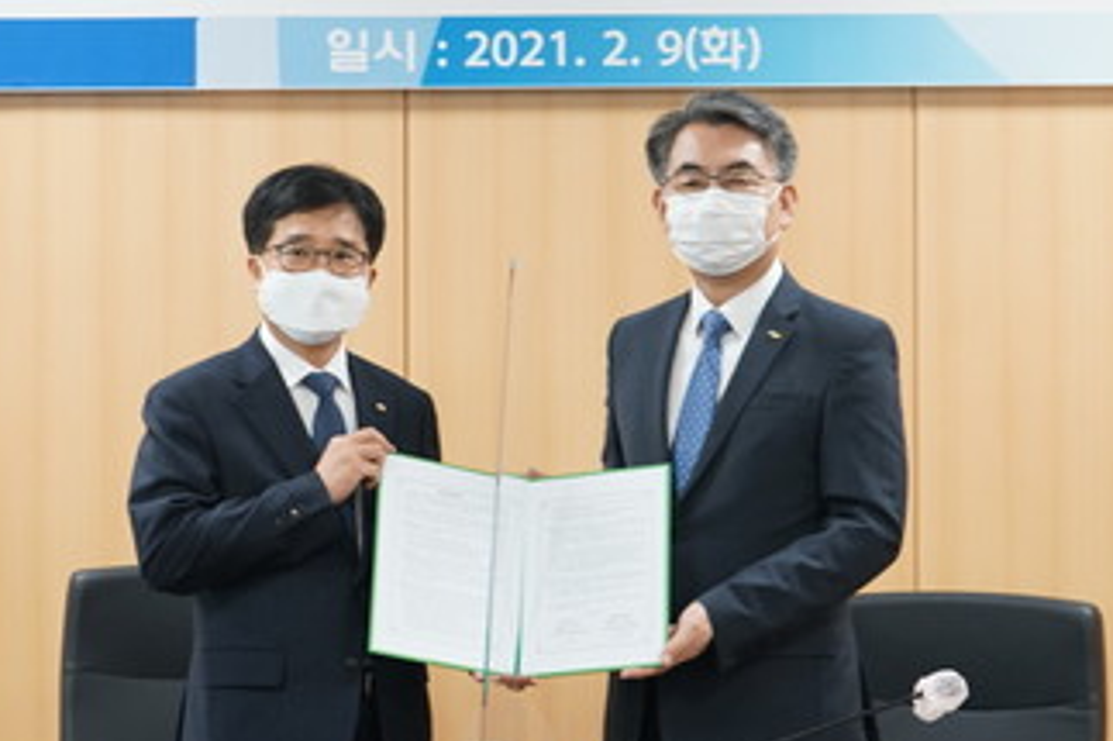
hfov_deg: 22.4
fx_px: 2812
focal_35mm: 91
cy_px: 324
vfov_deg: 15.0
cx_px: 538
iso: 1000
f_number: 4.5
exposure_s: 1/60
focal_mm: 49
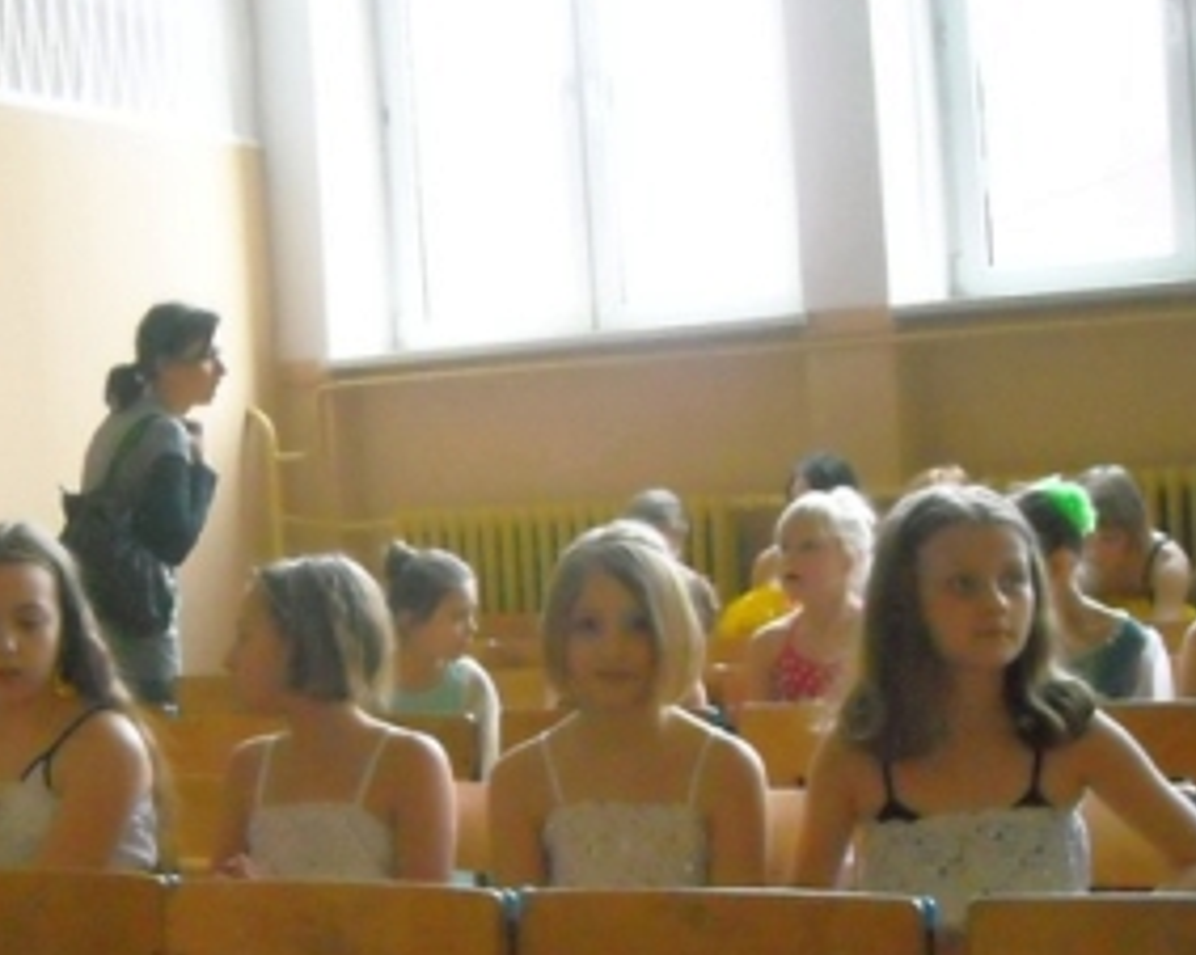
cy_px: 704
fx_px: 2264
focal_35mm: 64
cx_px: 245
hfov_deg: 29.0
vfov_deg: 23.6
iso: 800
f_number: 2.8
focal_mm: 5.7
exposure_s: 1/176
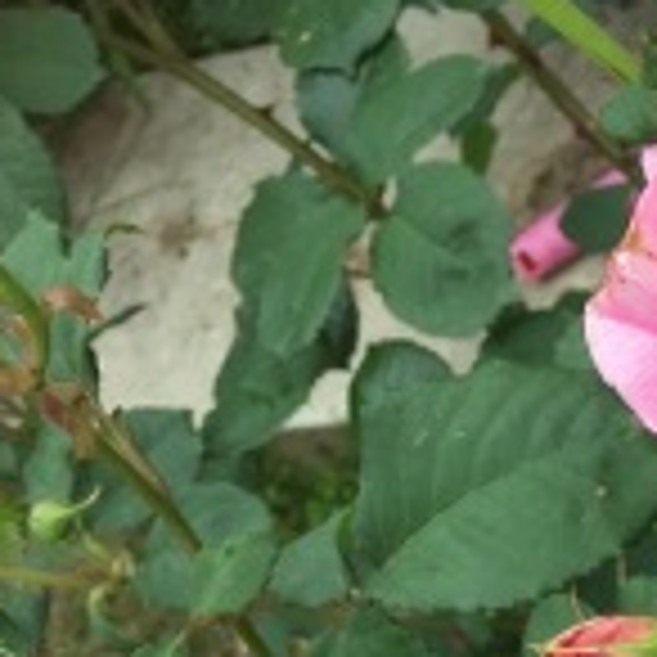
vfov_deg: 18.5
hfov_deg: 17.3
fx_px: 1890
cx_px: 1058
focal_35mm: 88
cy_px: 821
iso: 32
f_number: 2.2
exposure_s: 1/176
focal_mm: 4.15
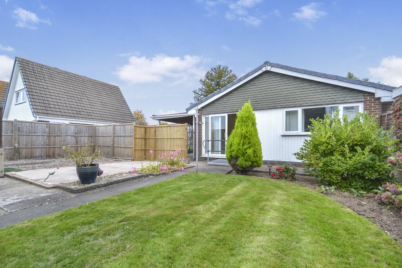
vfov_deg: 77.3
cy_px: 134
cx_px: 201
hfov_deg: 100.4
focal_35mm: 15
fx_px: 168
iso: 400
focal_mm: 10
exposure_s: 1/100
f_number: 5
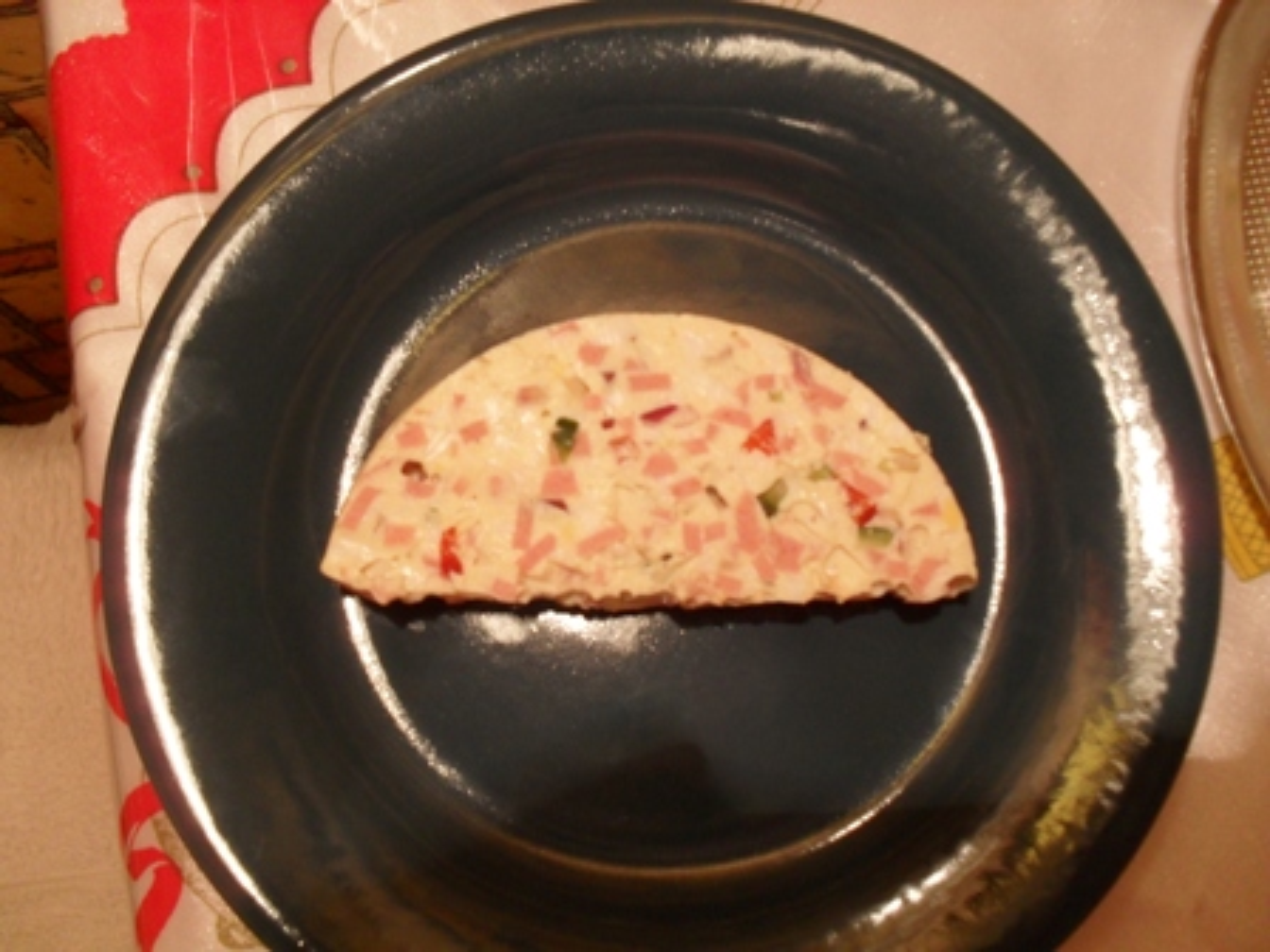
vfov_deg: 40.7
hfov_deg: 52.6
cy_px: 476
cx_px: 635
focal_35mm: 35
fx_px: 1284
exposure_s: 1/15
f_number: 3.2
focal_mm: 6.3
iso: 200
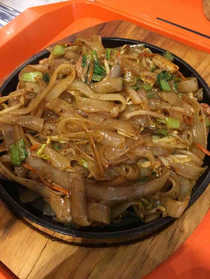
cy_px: 140
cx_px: 105
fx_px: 235
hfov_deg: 48.2
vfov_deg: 61.7
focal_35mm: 29
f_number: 2.2
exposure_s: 1/17
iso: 200
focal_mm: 4.15
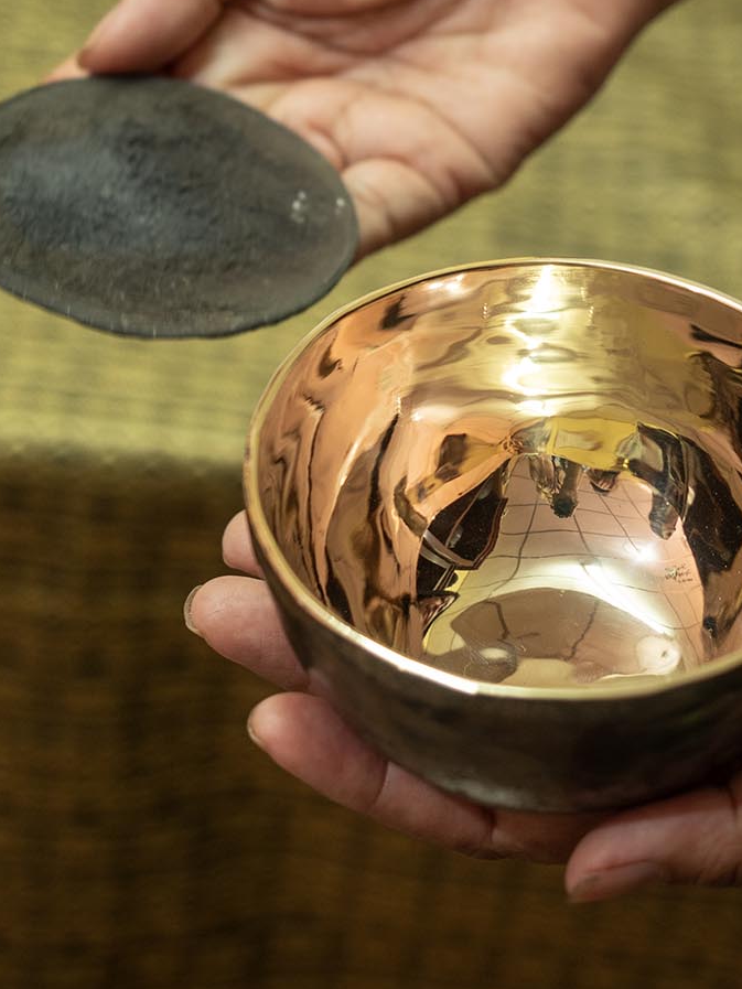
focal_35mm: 113
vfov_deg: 17.4
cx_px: 352
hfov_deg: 13.1
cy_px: 324
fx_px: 3229
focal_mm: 38
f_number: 2.8
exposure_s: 1/20
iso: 400
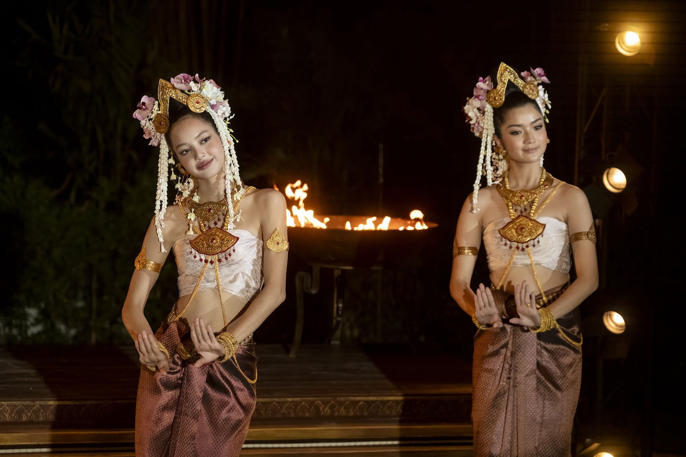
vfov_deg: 10.9
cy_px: 228
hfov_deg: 16.3
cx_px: 343
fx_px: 2401
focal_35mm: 126
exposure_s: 1/250
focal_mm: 83.8
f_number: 3.6
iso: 3200
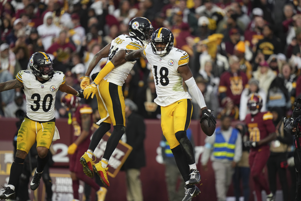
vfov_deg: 3.4
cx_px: 150
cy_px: 100
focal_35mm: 400
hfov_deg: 5.2
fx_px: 3344
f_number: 2.8
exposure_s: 1/3200
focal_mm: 400
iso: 2000
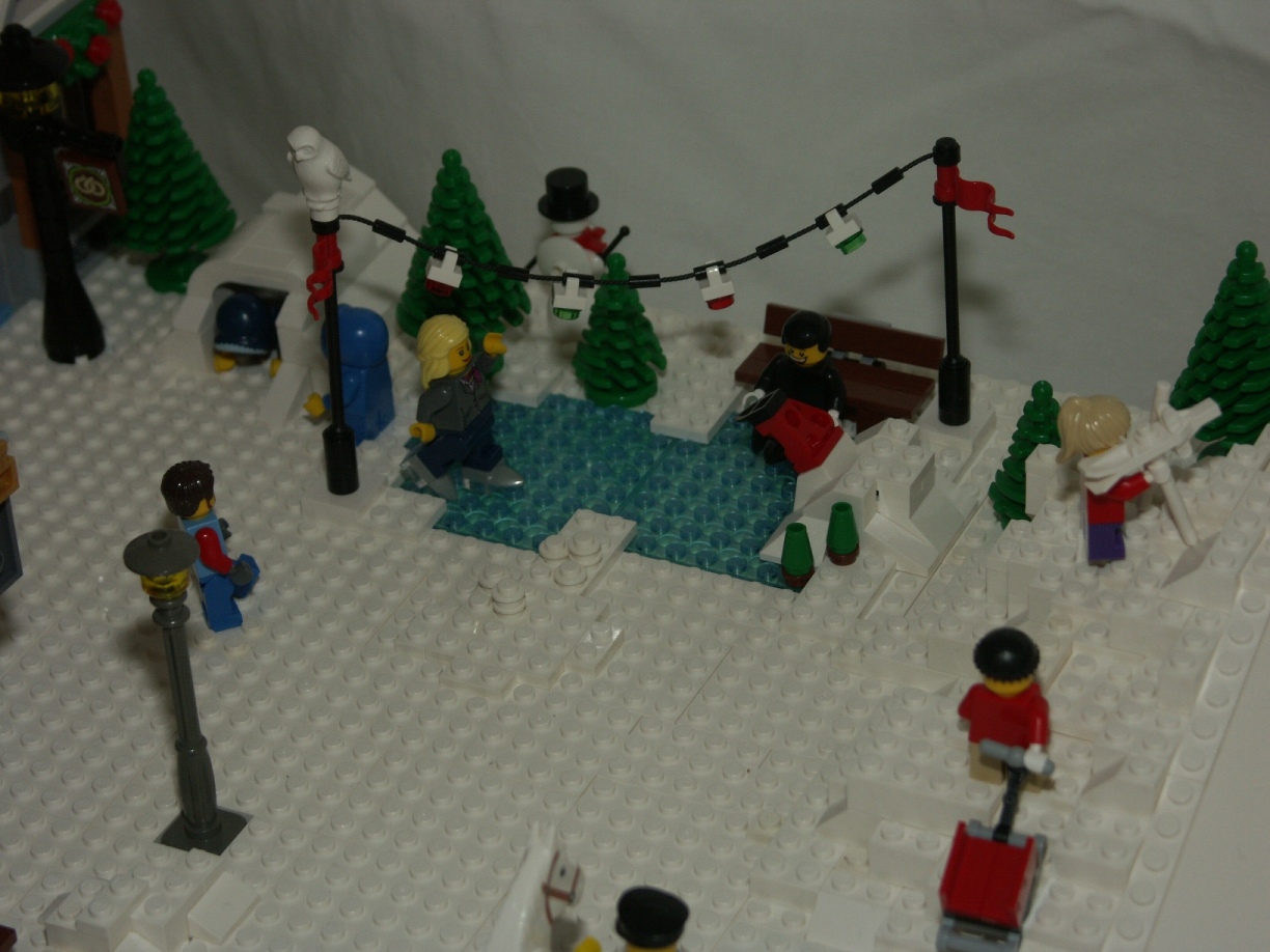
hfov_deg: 18.5
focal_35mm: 106
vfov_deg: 14.0
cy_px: 476
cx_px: 635
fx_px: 3889
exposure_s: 1/100
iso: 100
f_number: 3.5
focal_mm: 27.13
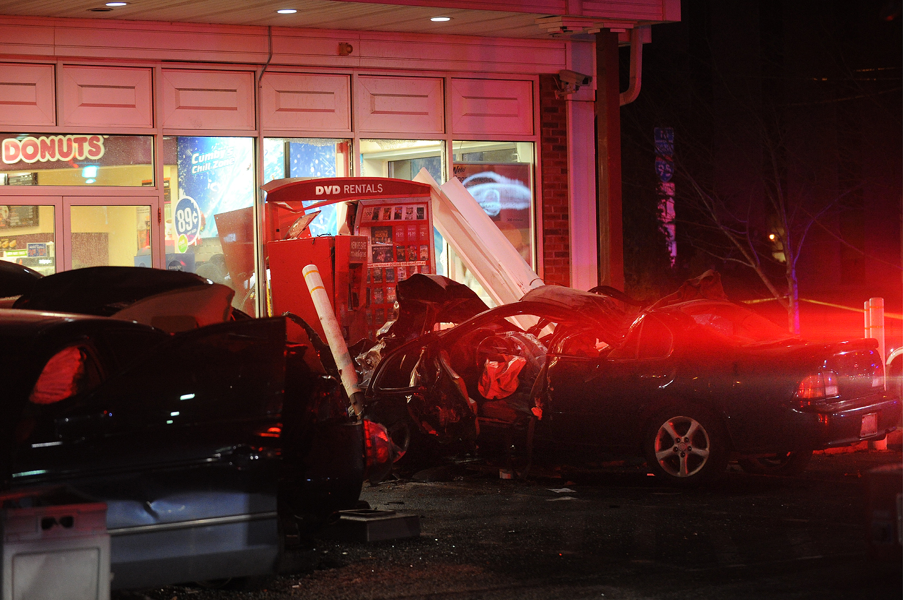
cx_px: 452
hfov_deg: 20.8
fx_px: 2456
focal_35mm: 98
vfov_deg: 13.9
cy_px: 300
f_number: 3.2
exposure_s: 1/160
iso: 5000
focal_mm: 98
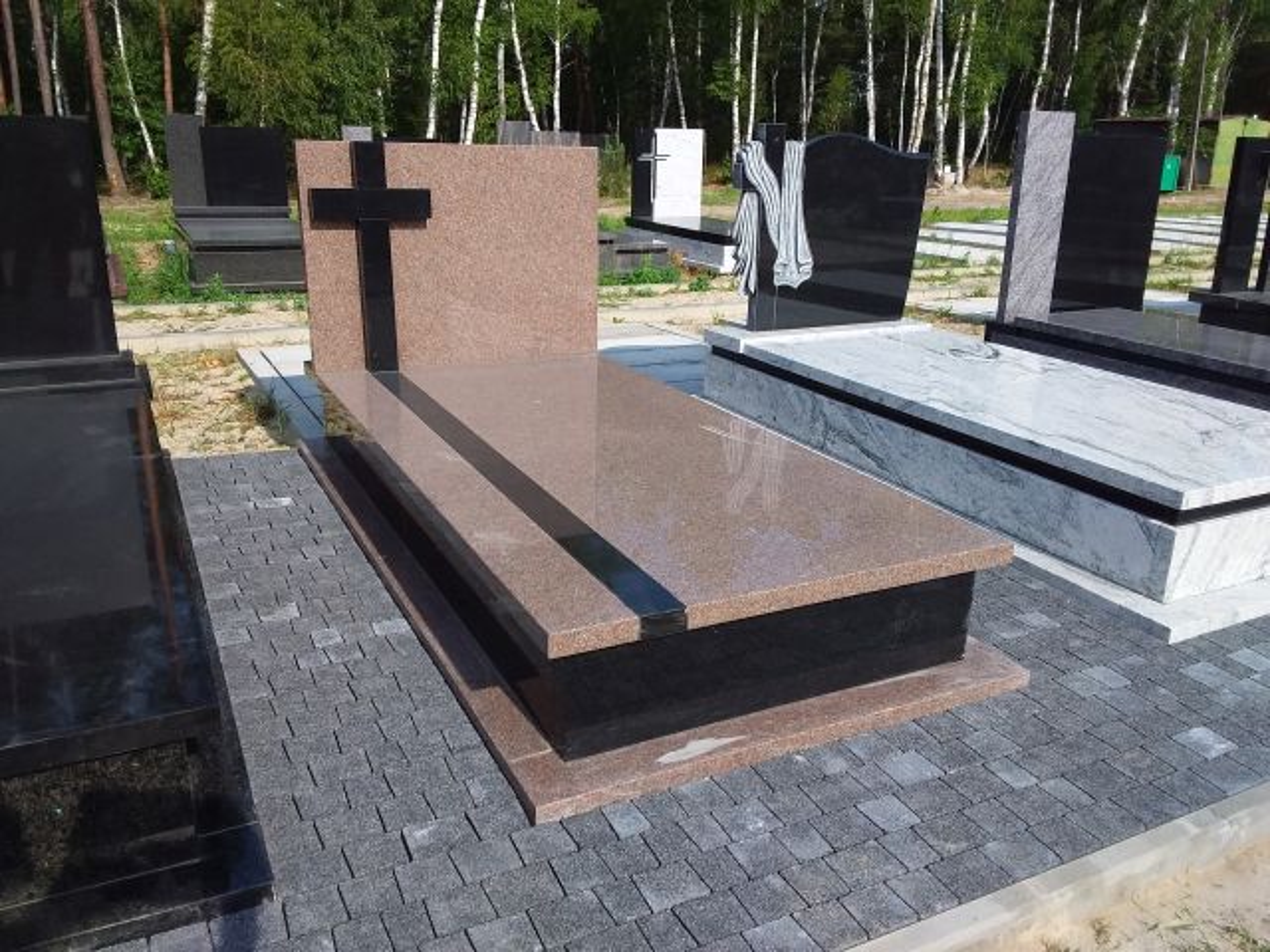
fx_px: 1027
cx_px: 635
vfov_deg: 49.7
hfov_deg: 63.4
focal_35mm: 28
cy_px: 476
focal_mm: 2.91
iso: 40
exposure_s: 1/1356
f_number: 1.9
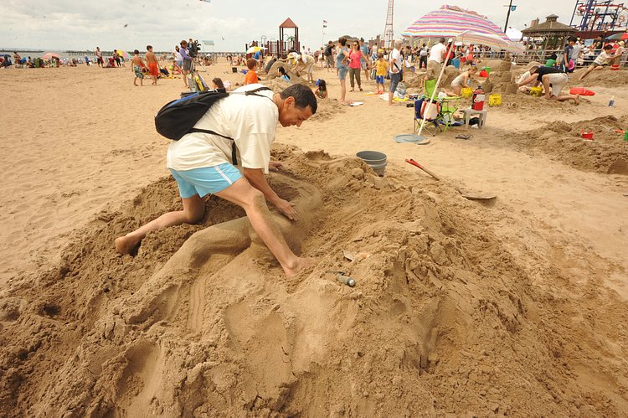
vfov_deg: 61.9
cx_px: 314
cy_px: 209
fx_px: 349
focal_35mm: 20
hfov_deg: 84.0
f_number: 13
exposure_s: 1/100
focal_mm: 20
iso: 320
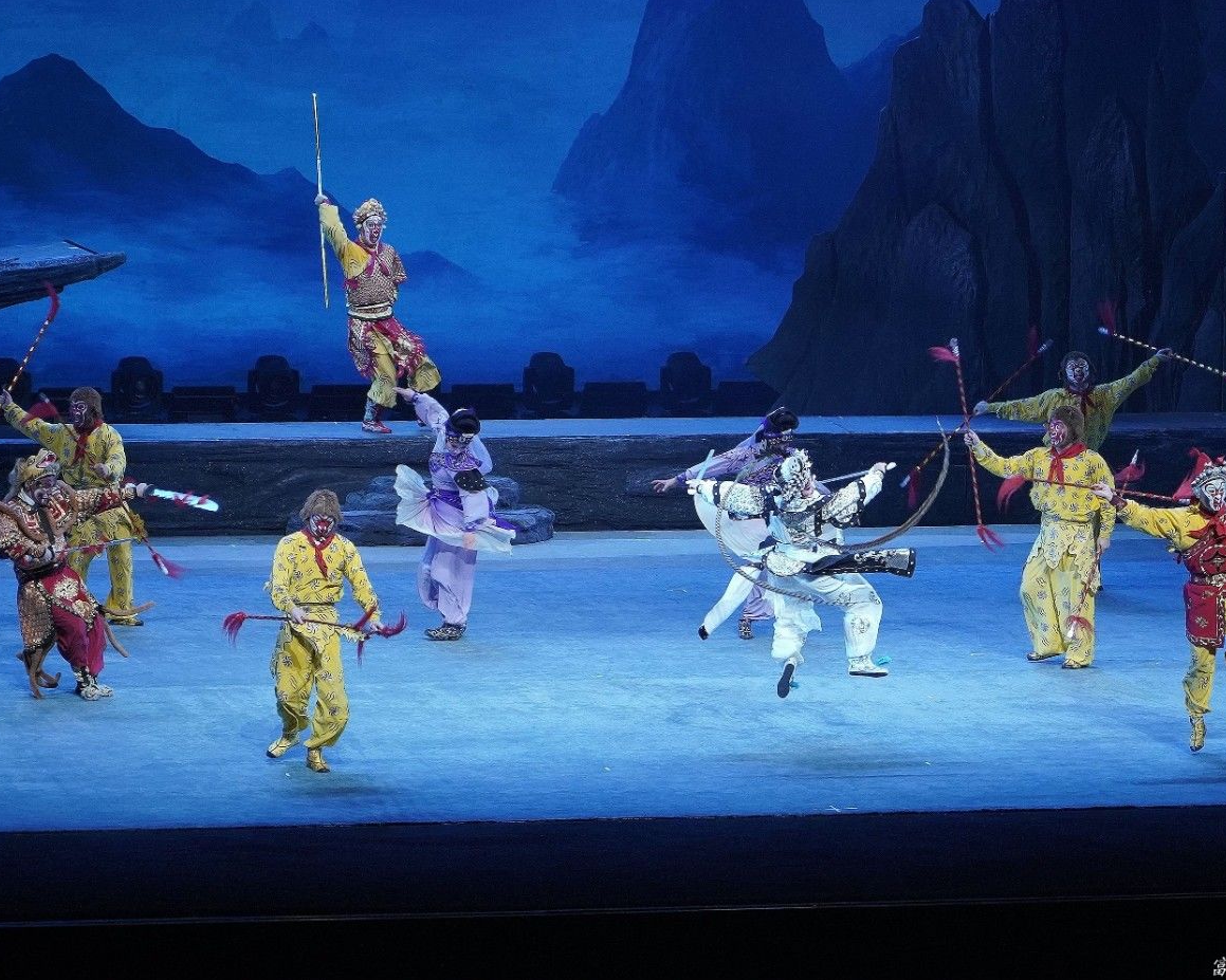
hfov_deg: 10.8
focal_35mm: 178
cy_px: 490
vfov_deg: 8.7
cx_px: 627
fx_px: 6458
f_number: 4
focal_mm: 105
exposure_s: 1/640
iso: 1250
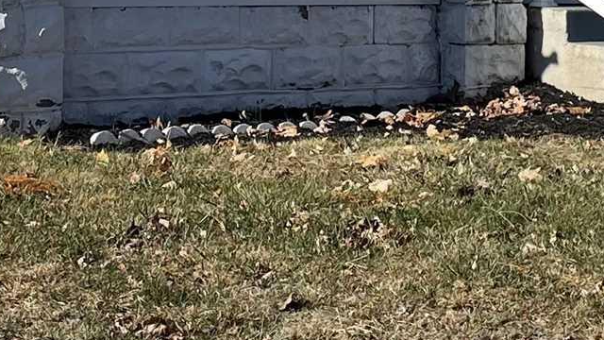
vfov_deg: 8.6
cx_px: 231
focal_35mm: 136
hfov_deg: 15.8
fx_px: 2178
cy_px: -282
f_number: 1.6
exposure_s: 1/4132
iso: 32
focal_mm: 4.2
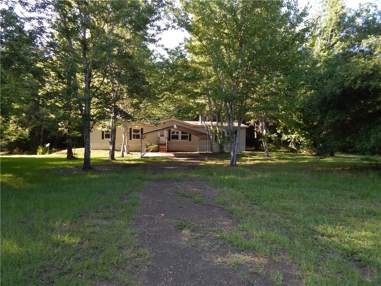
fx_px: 253
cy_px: 143
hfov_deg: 73.9
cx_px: 190
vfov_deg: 58.9
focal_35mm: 23
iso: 125
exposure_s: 1/200
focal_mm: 4
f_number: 3
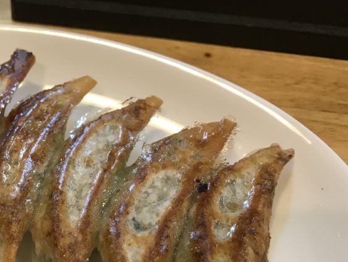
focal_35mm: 51
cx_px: 39
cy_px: 226
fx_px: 513
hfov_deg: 35.4
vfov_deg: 27.7
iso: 40
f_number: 1.8
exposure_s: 1/20
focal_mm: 3.99
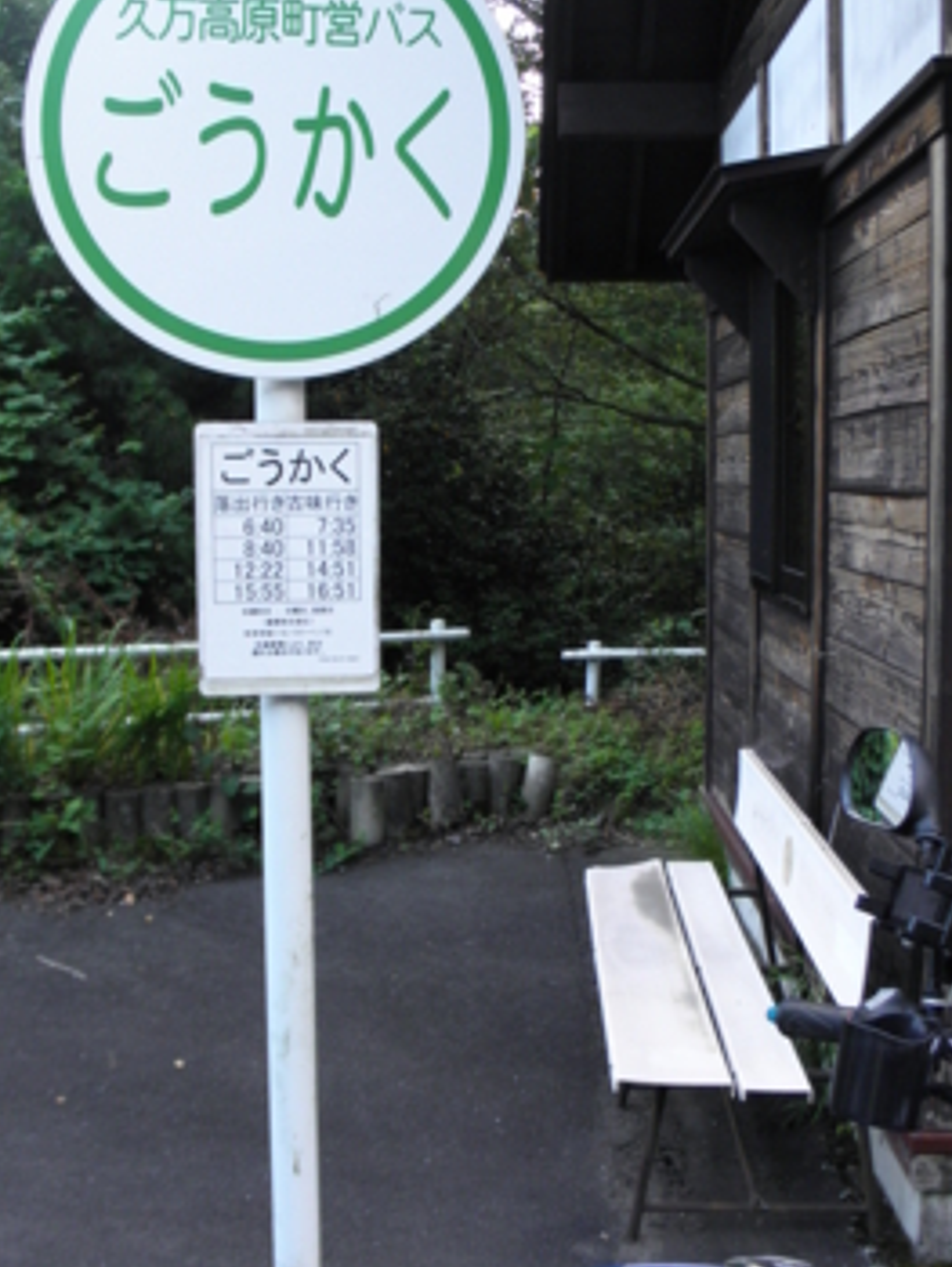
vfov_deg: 46.8
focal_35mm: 40
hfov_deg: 35.8
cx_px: 360
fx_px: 1465
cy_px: 619
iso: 100
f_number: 3.5
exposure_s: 1/30
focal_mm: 5
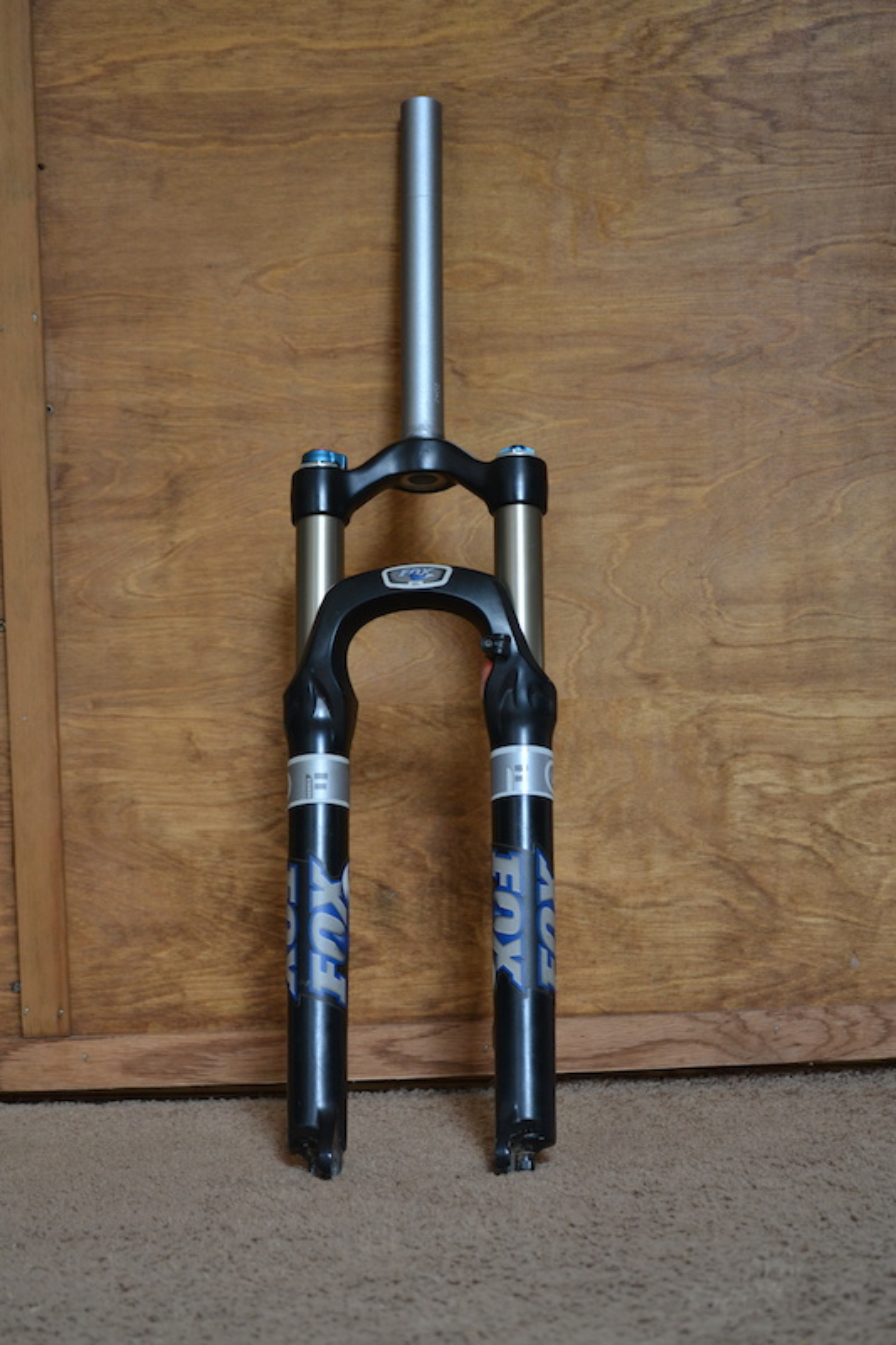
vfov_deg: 24.6
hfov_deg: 16.5
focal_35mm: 82
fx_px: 3081
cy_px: 672
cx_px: 448
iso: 800
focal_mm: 55
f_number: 4
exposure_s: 1/25
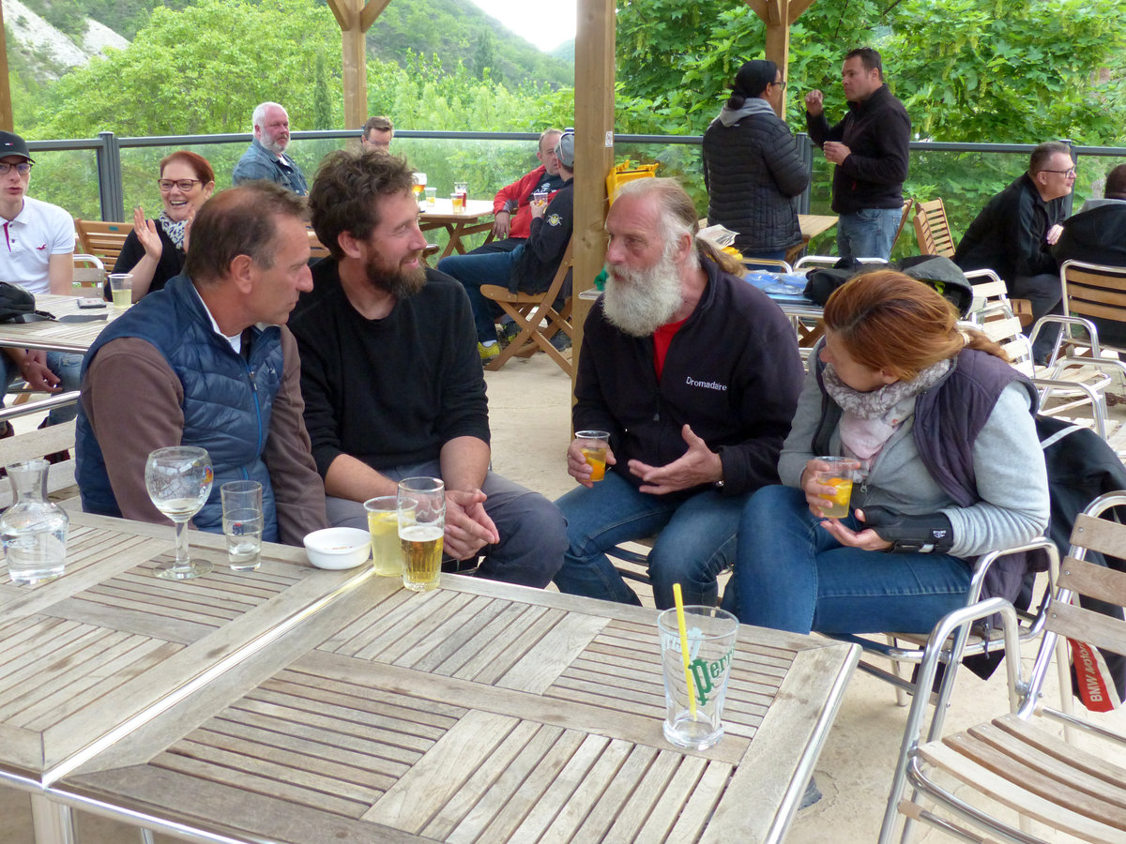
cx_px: 563
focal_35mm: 38
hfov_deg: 49.0
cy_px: 422
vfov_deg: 37.7
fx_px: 1236
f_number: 2.8
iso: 320
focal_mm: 6.6
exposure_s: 1/60
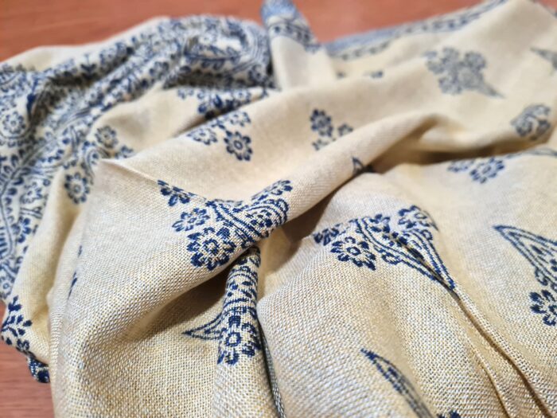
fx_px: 418
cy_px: 209
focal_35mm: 26
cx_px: 278
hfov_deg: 67.3
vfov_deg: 53.1
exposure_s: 1/40
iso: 640
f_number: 1.8
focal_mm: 5.4
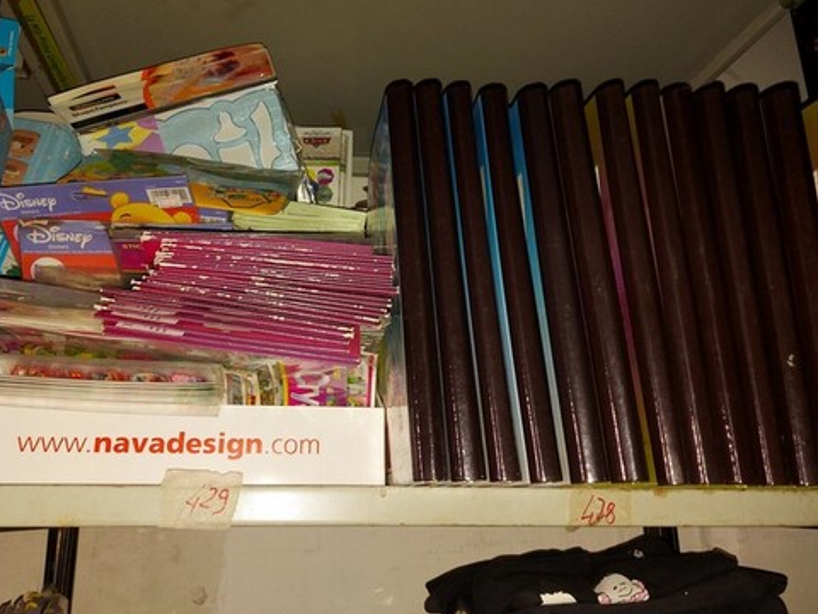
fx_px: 709
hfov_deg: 59.8
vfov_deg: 46.7
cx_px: 363
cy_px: 271
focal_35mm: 30
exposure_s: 1/50
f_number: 1.8
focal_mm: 5.23
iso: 160
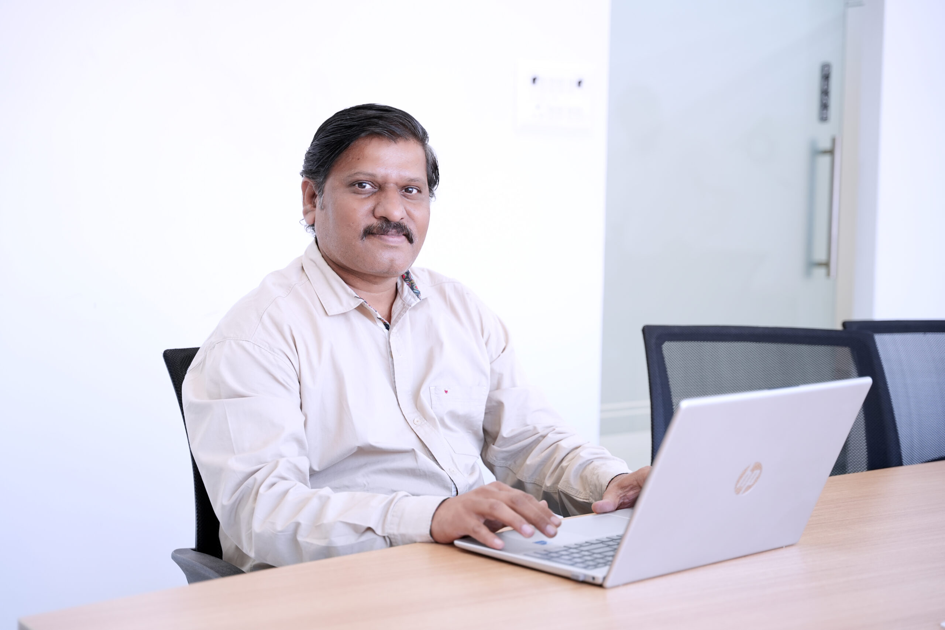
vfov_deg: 22.9
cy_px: 315
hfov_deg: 33.8
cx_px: 472
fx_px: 1554
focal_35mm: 59
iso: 400
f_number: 2.8
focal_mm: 59.2
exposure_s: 1/100
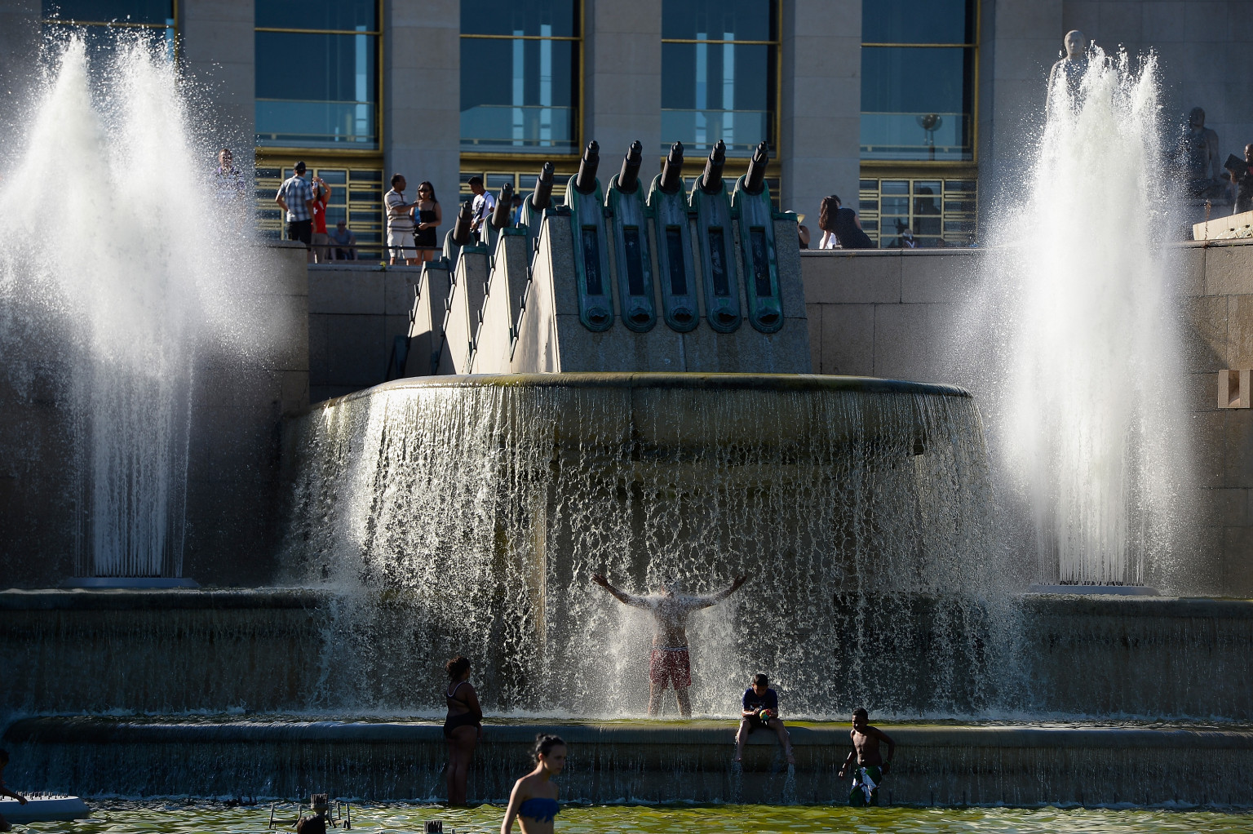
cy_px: 417
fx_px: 6609
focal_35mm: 190
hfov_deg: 10.8
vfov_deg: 7.2
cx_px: 626
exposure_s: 1/640
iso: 200
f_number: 5.6
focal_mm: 190
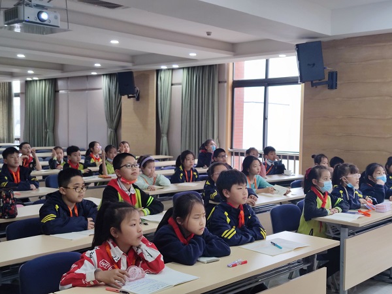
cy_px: 147
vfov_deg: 33.6
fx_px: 487
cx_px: 196
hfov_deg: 43.9
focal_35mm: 43
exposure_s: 1/66
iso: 126
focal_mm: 6.72
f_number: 1.69
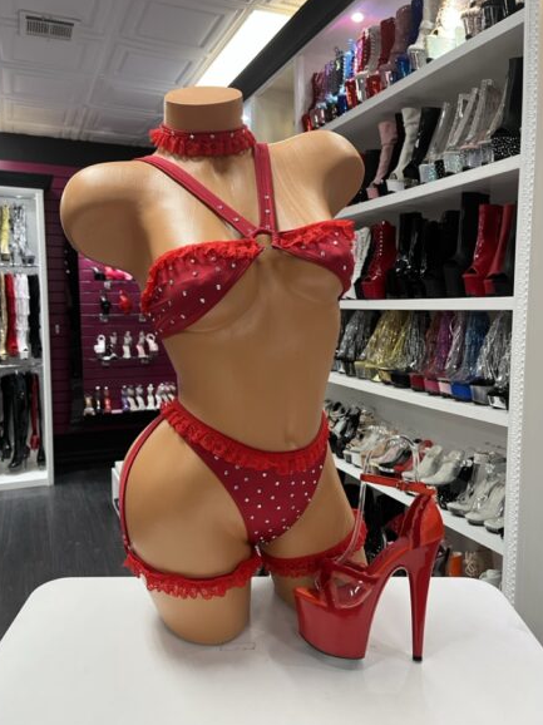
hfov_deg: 51.3
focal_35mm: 27
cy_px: 365
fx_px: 565
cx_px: 266
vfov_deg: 65.3
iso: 160
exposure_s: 1/60
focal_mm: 5.1
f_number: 1.6
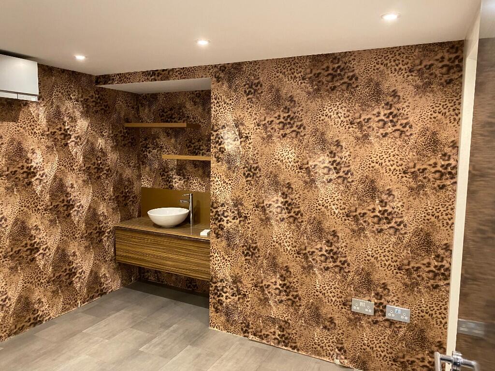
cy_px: 186
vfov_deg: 53.1
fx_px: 372
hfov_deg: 67.3
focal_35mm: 26
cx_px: 248
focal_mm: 4.25
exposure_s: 1/50
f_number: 1.8
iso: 400
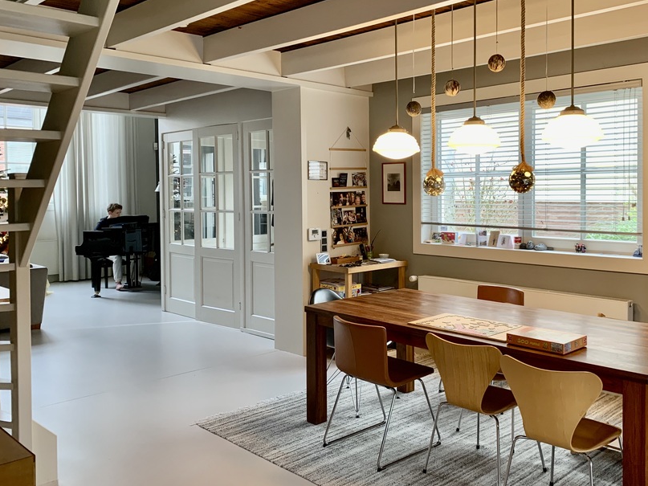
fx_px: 618
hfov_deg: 55.0
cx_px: 385
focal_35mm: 33
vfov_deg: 42.9
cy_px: 217
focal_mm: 4.25
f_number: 1.8
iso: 125
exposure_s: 1/50
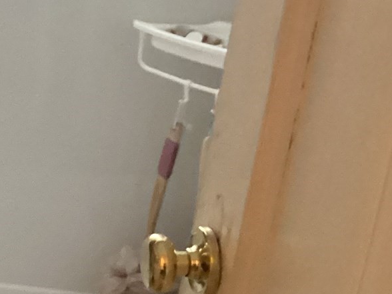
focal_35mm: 108
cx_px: -283
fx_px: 1223
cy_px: 203
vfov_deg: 13.7
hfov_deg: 15.9
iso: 500
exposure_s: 1/30
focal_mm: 3.3
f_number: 2.4
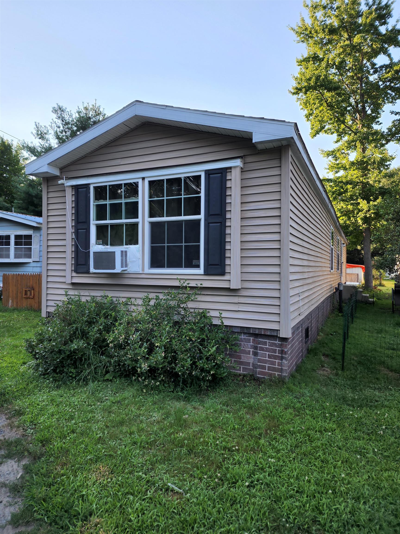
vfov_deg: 73.9
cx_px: 200
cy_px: 267
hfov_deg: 58.9
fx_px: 354
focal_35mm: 23
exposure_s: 1/180
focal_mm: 6.4
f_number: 1.8
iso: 16
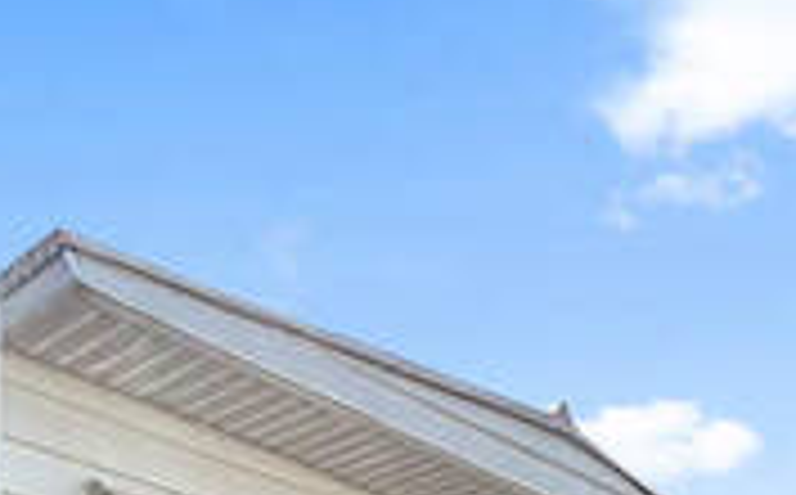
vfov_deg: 22.7
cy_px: 792
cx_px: -171
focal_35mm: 43
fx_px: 931
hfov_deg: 35.7
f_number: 2.2
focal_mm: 2.22
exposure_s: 1/800
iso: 40
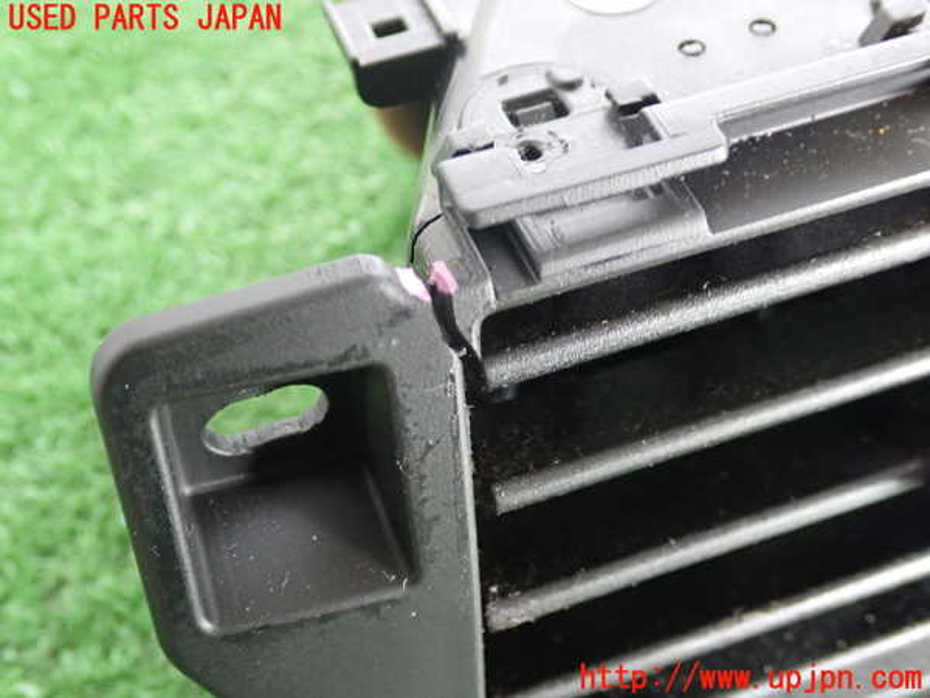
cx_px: 465
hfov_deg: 42.9
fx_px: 1182
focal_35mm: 44
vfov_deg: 32.9
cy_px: 349
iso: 800
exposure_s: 1/13
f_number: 2.9
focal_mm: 7.84
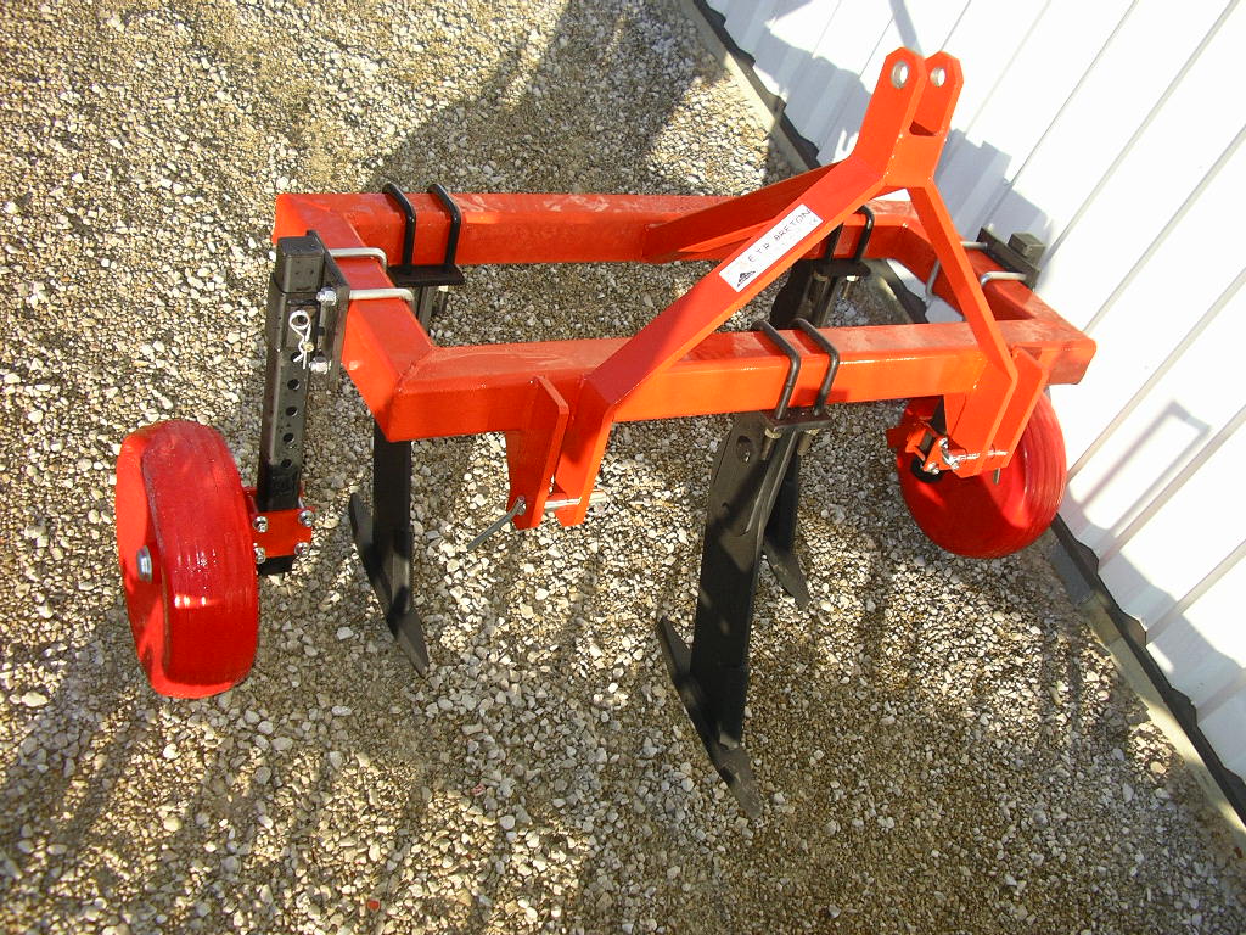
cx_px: 623
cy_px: 468
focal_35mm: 38
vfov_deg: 37.7
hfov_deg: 49.0
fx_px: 1368
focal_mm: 5.8
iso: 64
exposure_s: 1/500
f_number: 2.9
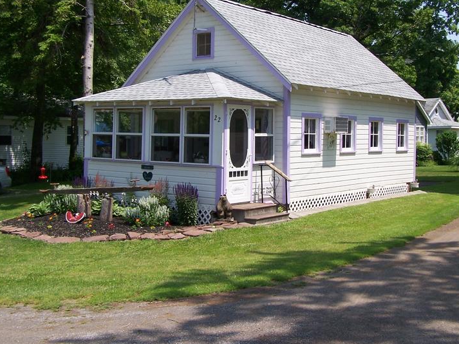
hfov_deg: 39.6
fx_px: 636
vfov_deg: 30.2
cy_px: 142
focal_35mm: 48
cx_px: 262
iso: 80
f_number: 4
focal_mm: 6.3
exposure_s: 1/640
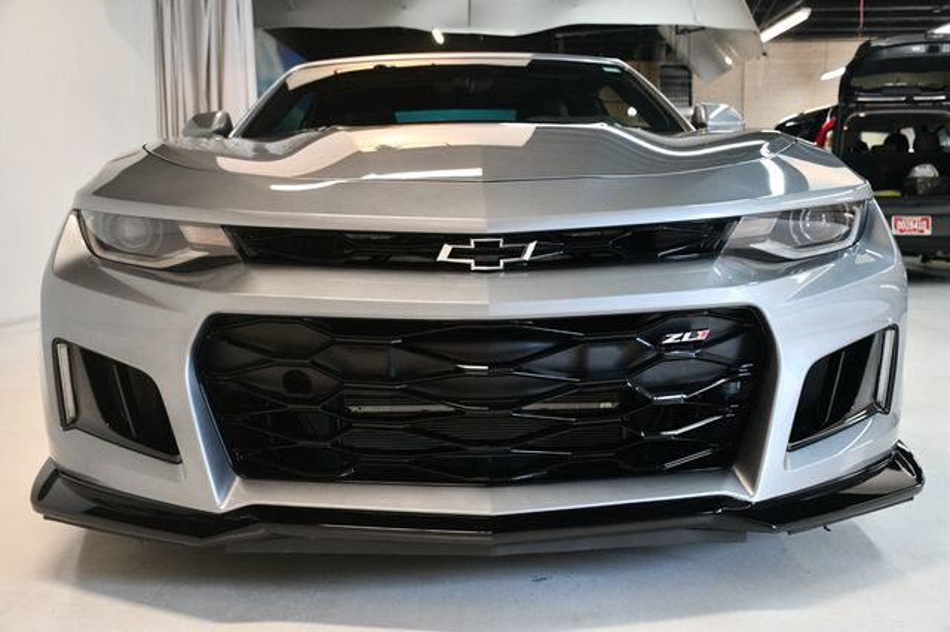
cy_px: 316
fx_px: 1029
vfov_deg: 34.2
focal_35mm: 39
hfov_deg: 49.6
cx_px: 475
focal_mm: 26
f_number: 3.8
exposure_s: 1/125
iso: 1600
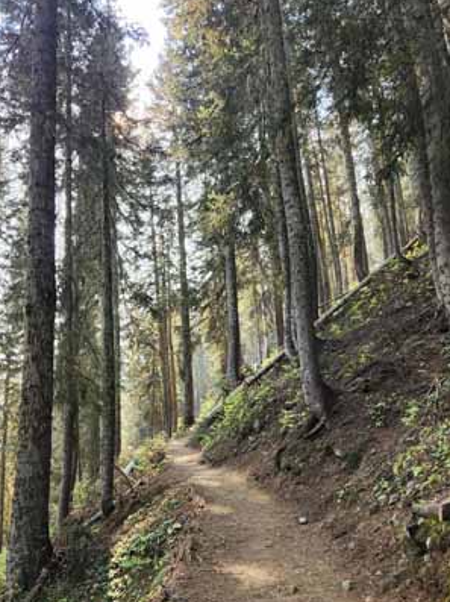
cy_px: 346
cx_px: 205
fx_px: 503
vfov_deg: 61.4
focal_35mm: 29
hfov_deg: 48.1
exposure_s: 1/180
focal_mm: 5.4
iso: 64
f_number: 1.8
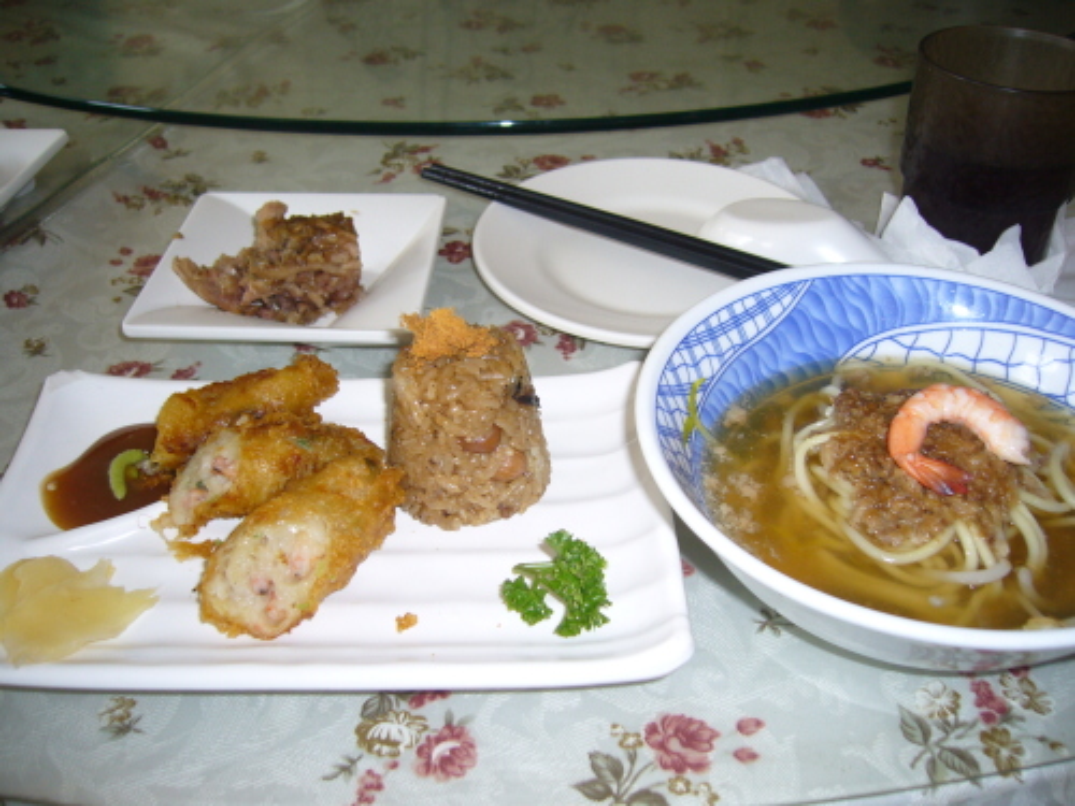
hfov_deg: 52.6
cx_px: 538
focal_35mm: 35
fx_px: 1087
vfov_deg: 40.7
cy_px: 403
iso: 100
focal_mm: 5.8
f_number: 2.8
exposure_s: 1/60
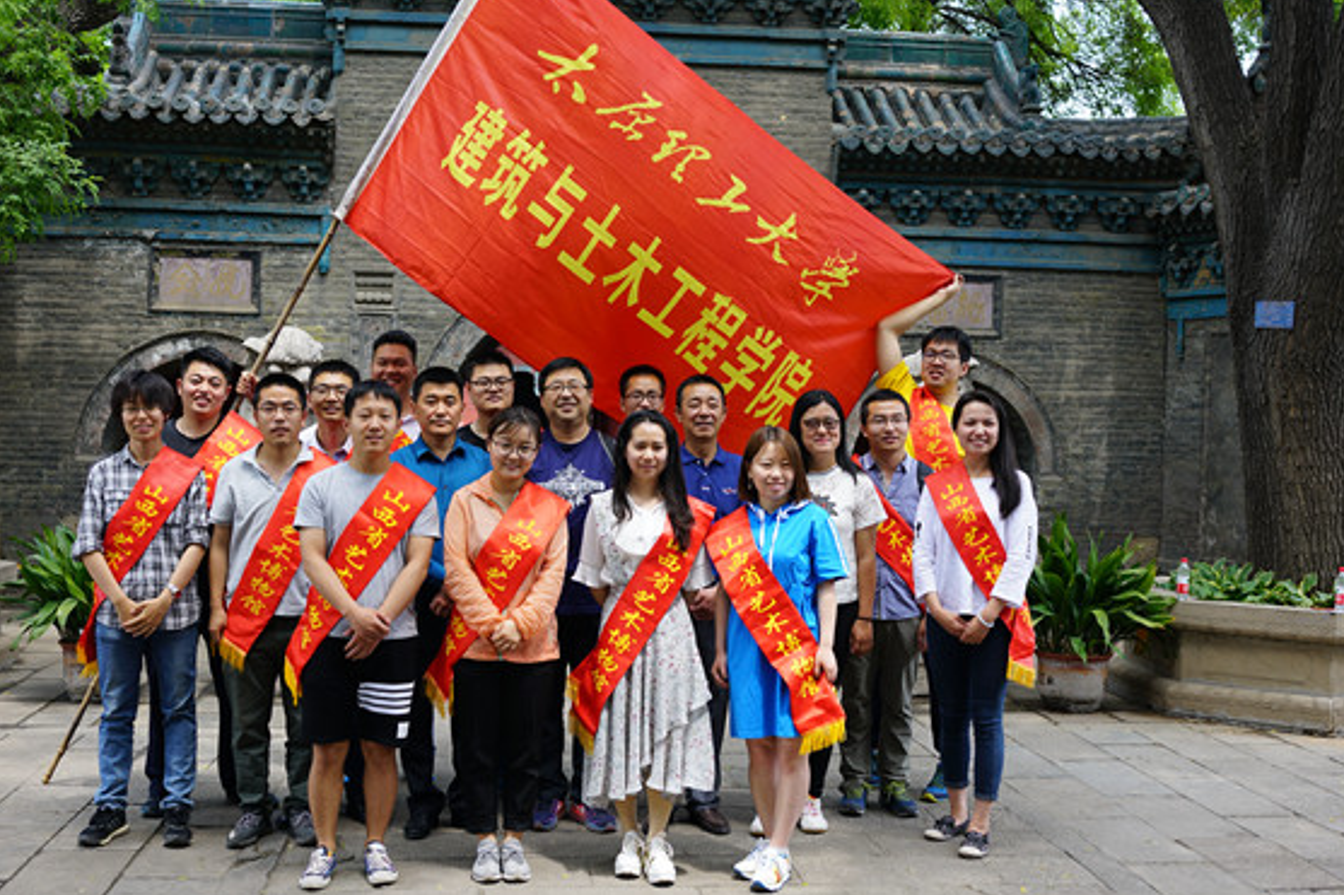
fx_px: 1642
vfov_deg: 30.5
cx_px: 630
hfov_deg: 44.5
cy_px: 507
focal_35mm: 44
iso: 100
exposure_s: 1/100
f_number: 4.5
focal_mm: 35
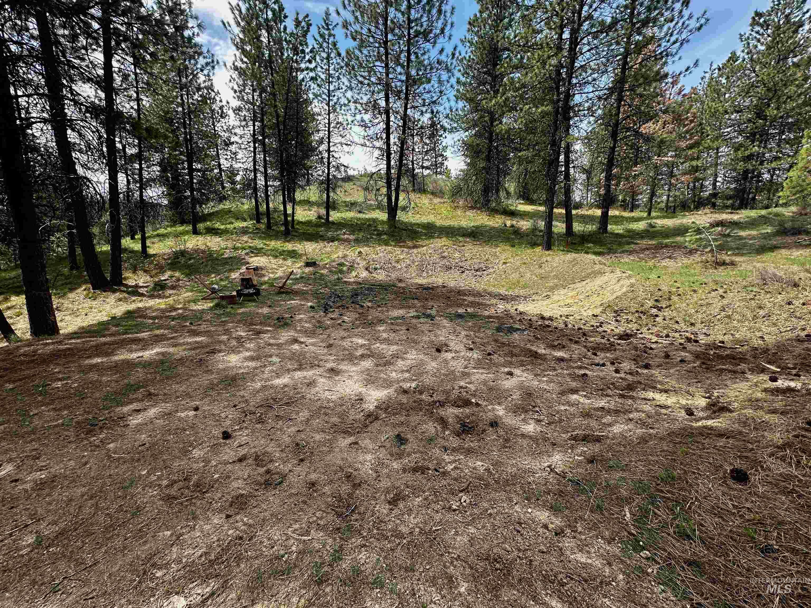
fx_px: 328
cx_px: 406
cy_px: 304
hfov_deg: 102.1
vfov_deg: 85.7
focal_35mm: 14
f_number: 2.2
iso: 40
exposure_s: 1/590
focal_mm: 2.22
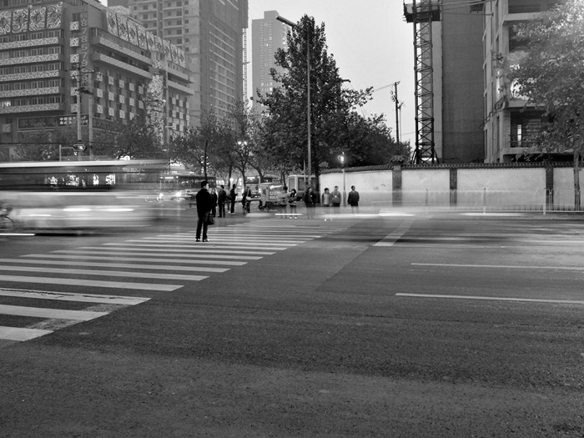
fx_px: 557
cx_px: 295
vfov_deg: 42.9
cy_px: 219
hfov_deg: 55.4
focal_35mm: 33
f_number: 8
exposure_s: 1.3
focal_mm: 20
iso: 640
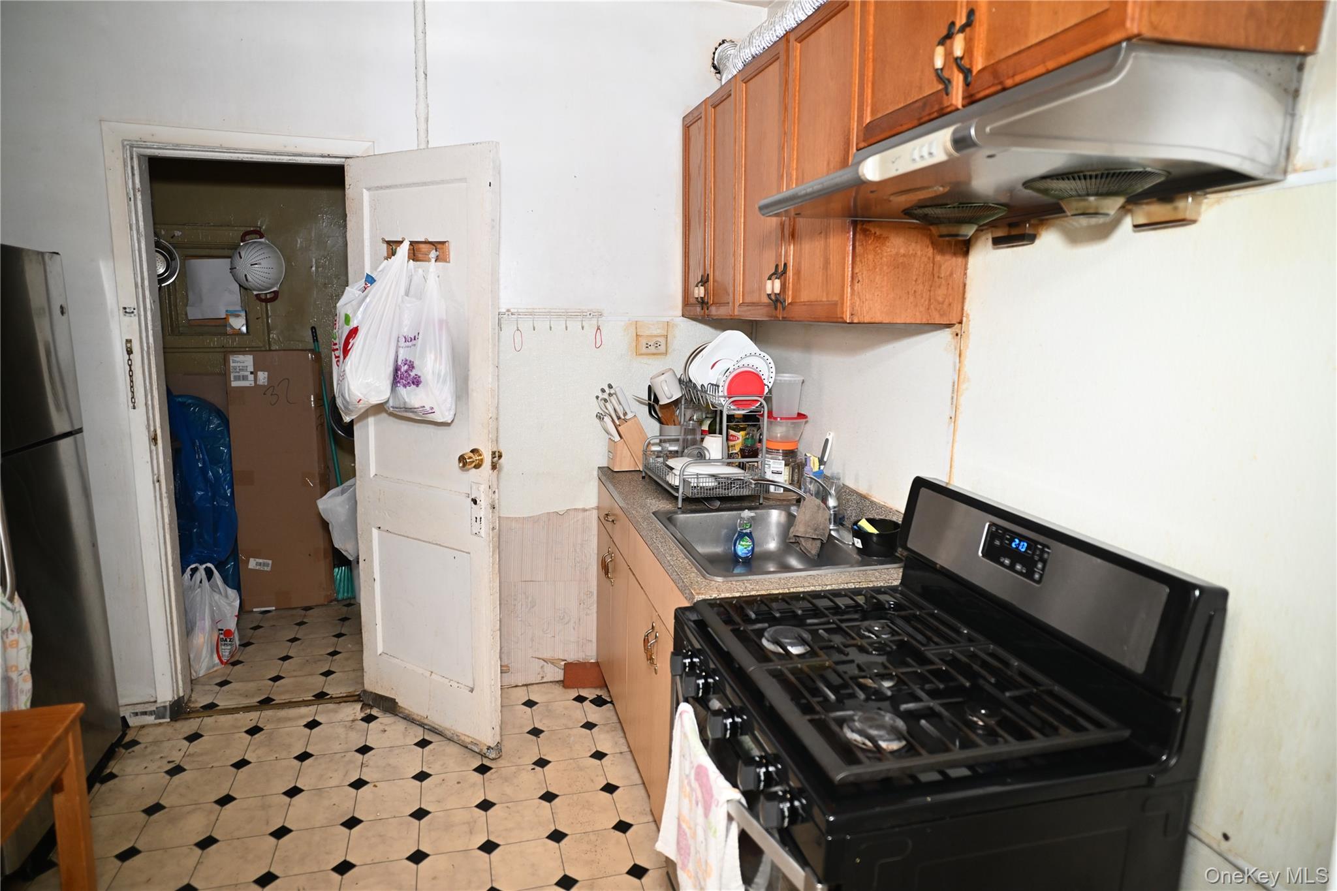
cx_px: 668
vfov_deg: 61.9
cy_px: 446
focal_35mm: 20
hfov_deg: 84.0
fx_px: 743
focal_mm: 20
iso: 1000
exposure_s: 1/200
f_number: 2.8
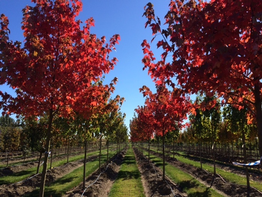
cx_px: 131
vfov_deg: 48.2
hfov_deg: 61.7
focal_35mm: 29
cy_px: 98
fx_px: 219
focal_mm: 4.15
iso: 32
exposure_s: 1/1866
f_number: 2.2
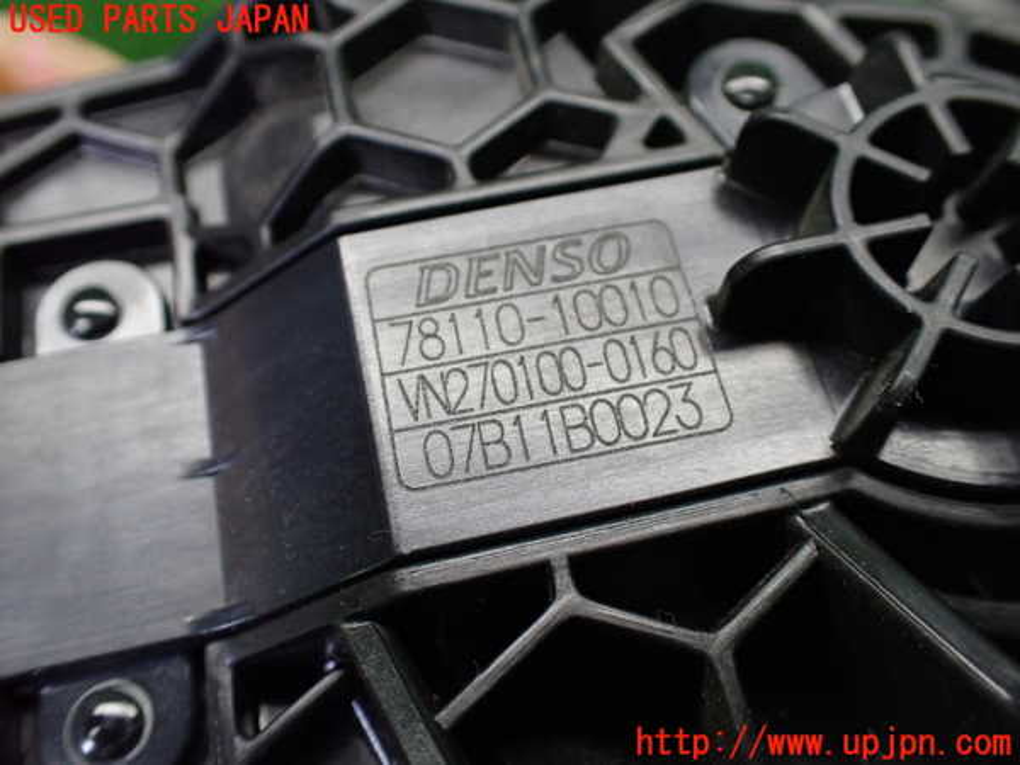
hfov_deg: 60.0
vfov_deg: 46.8
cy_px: 382
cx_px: 510
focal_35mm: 30
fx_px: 884
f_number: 2.3
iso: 500
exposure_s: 1/125
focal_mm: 5.4
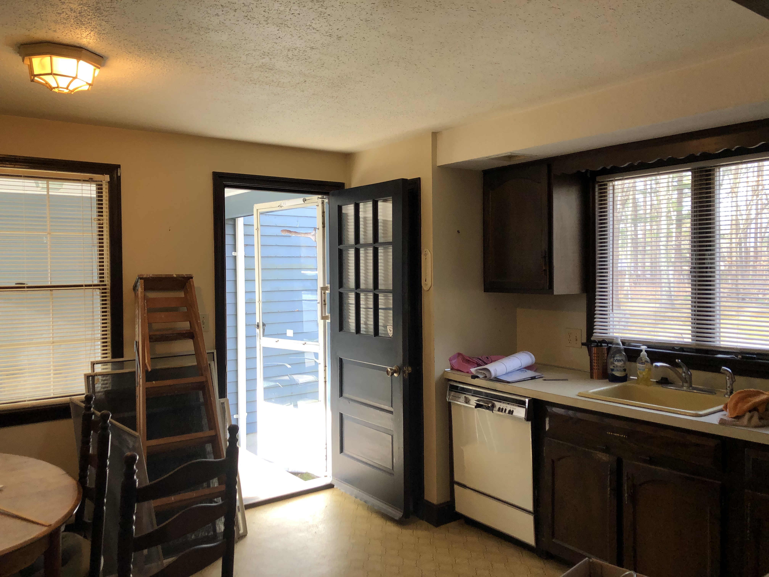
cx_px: 384
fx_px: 622
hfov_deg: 63.4
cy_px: 288
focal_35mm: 28
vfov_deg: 49.7
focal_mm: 3.99
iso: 50
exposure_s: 1/120
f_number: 1.8
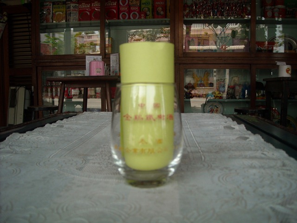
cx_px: 148
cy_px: 112
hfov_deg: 52.6
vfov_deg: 40.7
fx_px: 300
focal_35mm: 35
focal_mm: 5.7
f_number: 2.8
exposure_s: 1/184
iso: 64
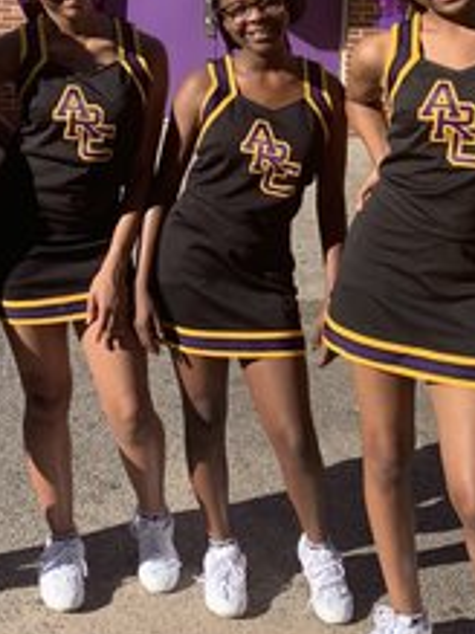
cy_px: 179
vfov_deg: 33.3
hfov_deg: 25.5
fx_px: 1044
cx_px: 171
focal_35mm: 57
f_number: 1.8
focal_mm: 4.25
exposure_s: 1/945
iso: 25
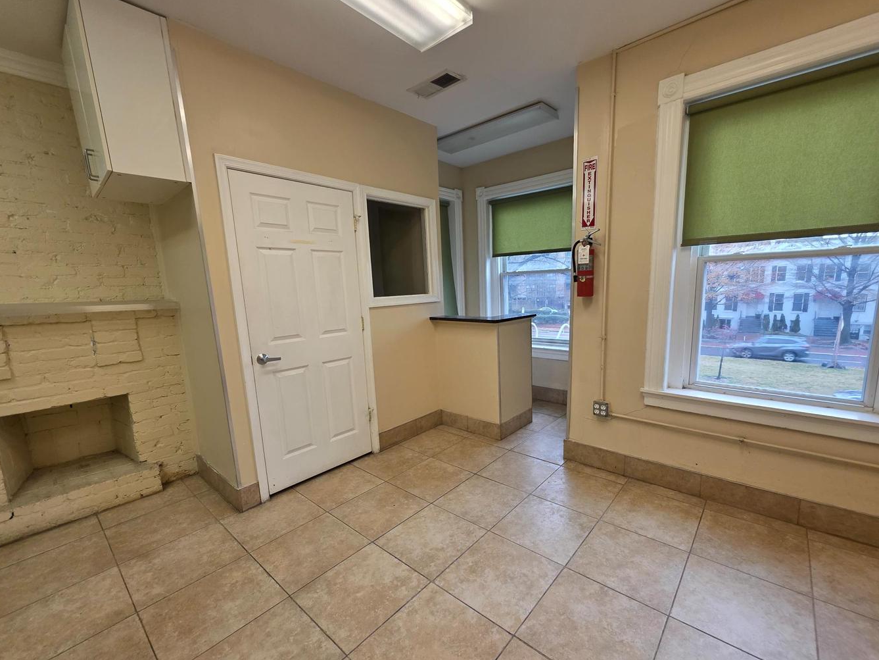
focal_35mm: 14
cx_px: 469
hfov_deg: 101.9
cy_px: 353
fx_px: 356
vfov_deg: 85.6
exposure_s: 1/120
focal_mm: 2.2
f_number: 1.9
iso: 200
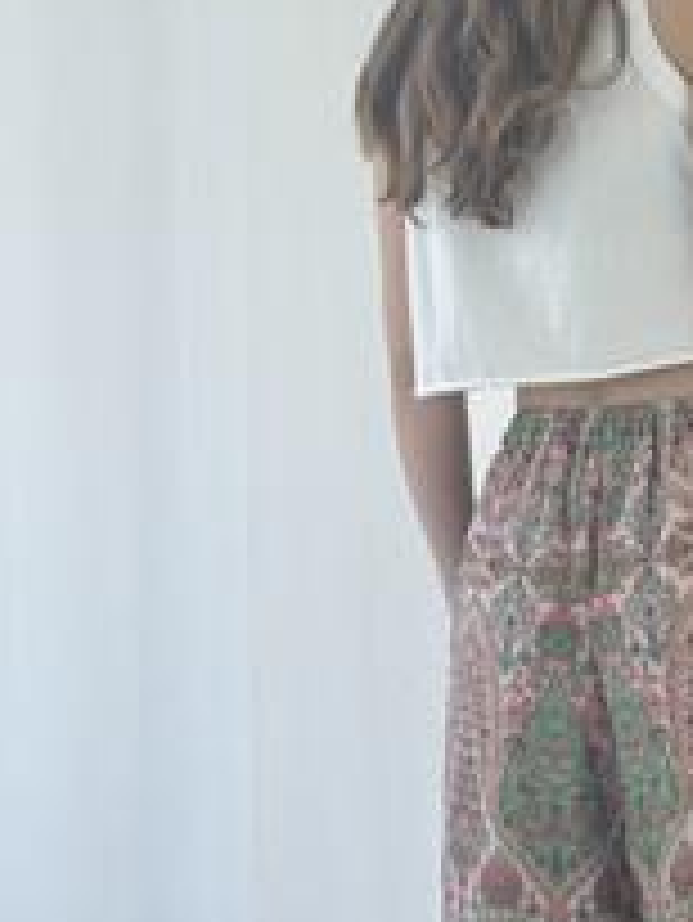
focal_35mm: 125
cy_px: 641
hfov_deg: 11.8
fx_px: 3333
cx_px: 680
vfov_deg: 15.7
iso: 50
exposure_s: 1/152
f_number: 1.78
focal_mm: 6.76
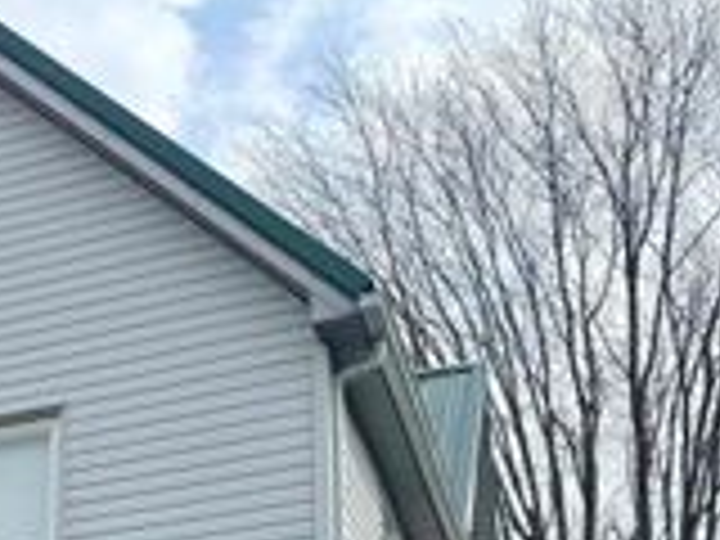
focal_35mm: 75
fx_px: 1560
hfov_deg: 23.2
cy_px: 826
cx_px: -207
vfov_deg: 17.5
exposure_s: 1/5319
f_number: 1.78
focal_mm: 6.76
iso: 80
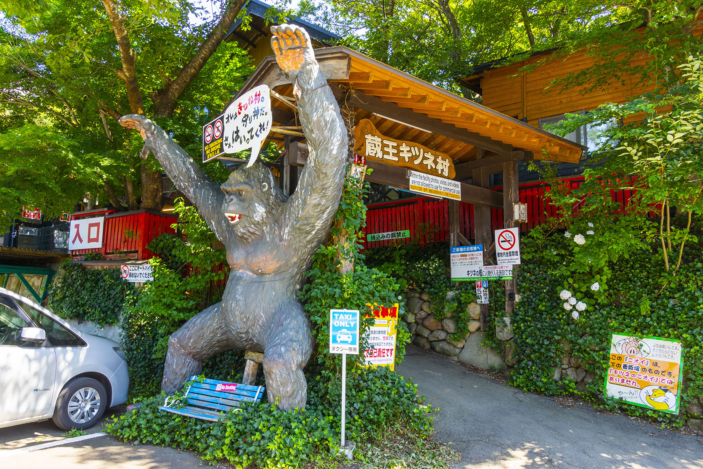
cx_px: 344
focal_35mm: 25
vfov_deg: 51.3
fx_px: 488
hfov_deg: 71.5
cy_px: 234
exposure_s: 1/60
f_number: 8
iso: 320
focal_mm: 16
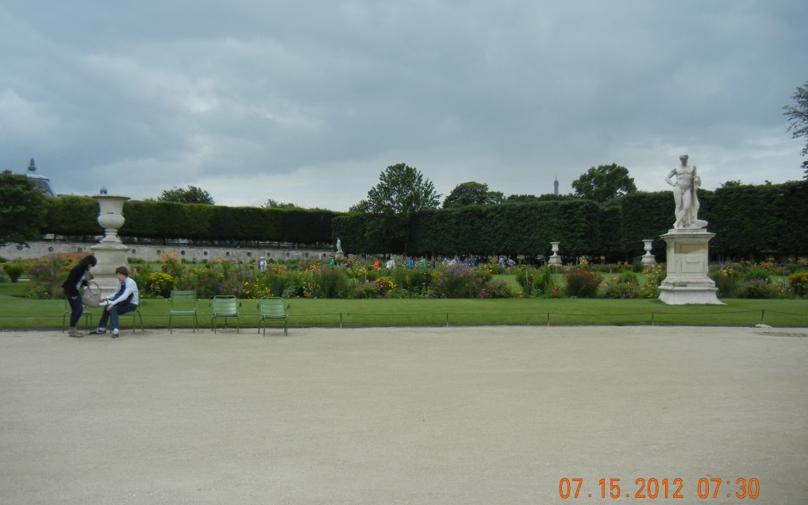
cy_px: 247
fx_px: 705
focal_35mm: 32
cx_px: 402
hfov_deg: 59.7
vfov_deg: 39.4
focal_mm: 5.4
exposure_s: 1/298
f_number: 7
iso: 160
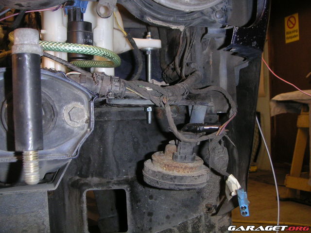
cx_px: 156
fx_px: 341
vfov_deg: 37.7
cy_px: 116
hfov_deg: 49.0
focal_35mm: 38
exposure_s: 1/45
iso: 160
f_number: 2.8
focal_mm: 6
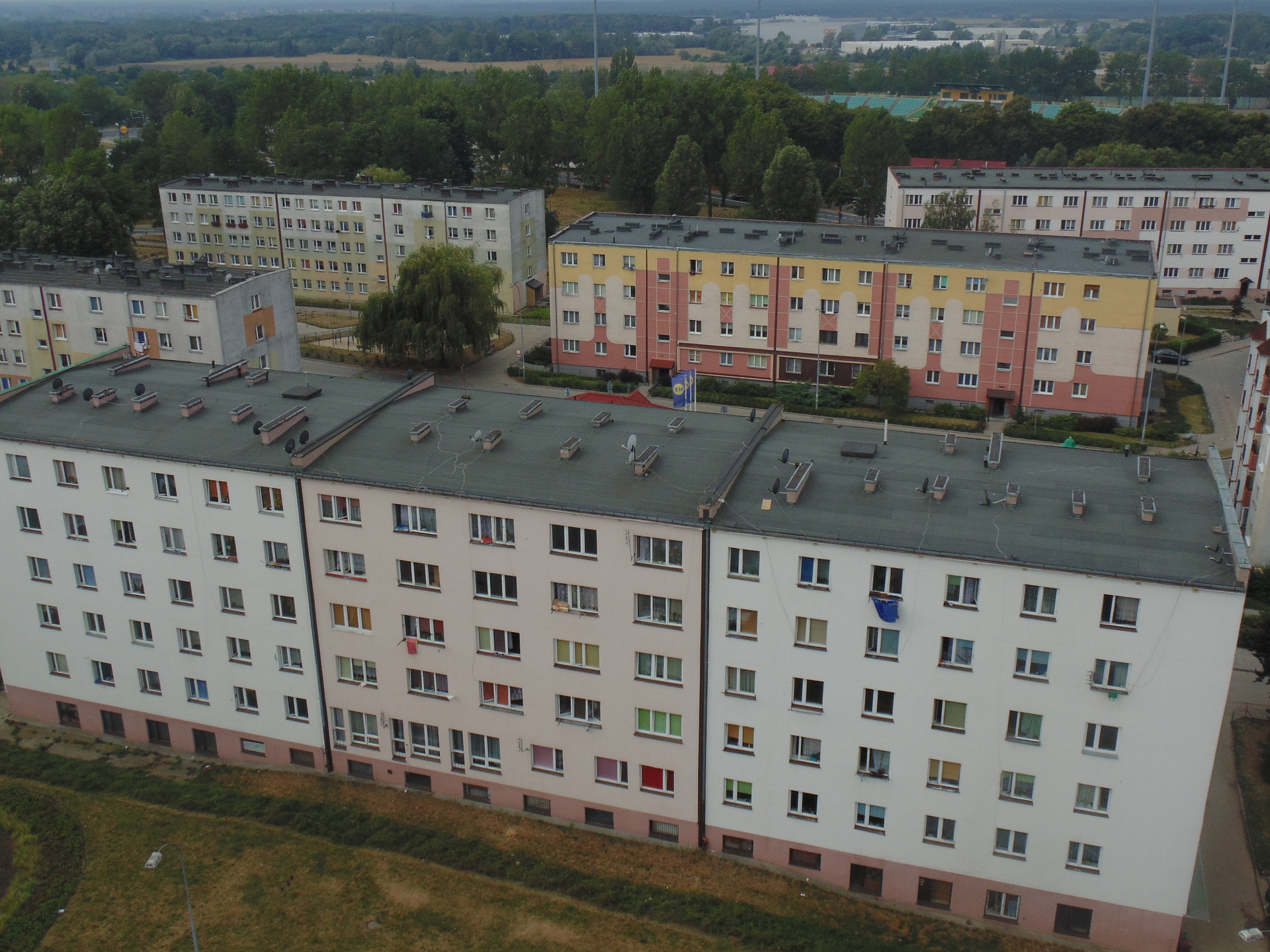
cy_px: 476
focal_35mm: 34
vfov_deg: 41.8
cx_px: 635
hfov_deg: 54.0
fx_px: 1247
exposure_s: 1/1000
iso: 80
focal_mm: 6.2
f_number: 3.4
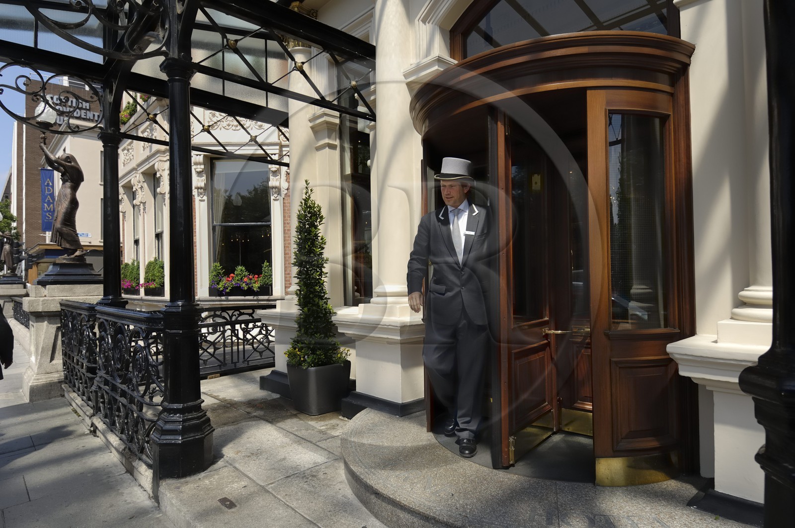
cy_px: 264
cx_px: 398
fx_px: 463
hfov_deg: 81.3
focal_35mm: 21
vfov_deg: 59.3
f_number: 6.3
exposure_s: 1/250
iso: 100
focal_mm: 14
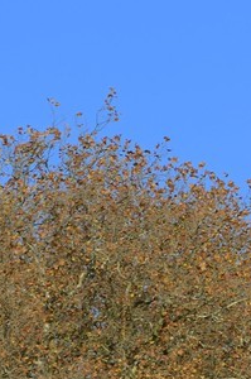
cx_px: 329
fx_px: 6275
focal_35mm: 598
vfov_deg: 3.4
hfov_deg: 2.3
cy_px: 993
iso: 200
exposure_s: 1/250
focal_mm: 112
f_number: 11
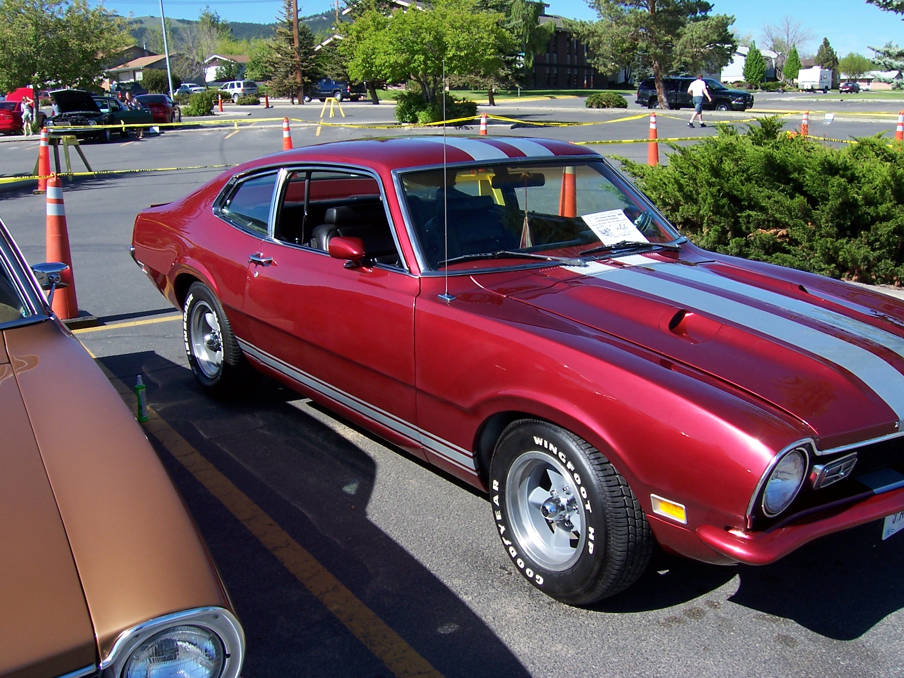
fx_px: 940
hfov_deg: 51.4
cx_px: 452
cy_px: 339
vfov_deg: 39.7
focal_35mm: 36
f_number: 4.8
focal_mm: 6
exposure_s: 1/350
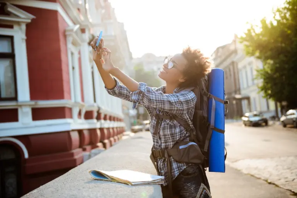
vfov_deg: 29.9
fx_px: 371
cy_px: 99
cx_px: 148
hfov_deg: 43.6
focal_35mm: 45
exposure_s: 1/320
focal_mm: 45
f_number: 2.8
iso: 100
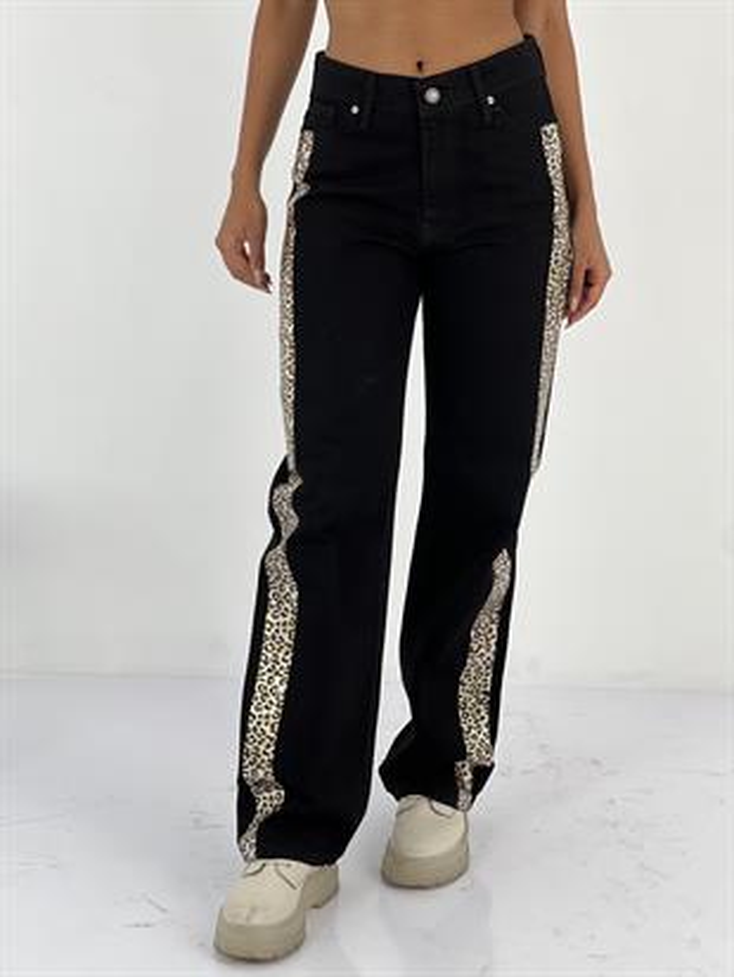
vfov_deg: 25.3
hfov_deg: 19.1
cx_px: 367
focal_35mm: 77
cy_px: 488
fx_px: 2176
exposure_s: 1/100
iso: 40
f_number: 2.8
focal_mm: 9
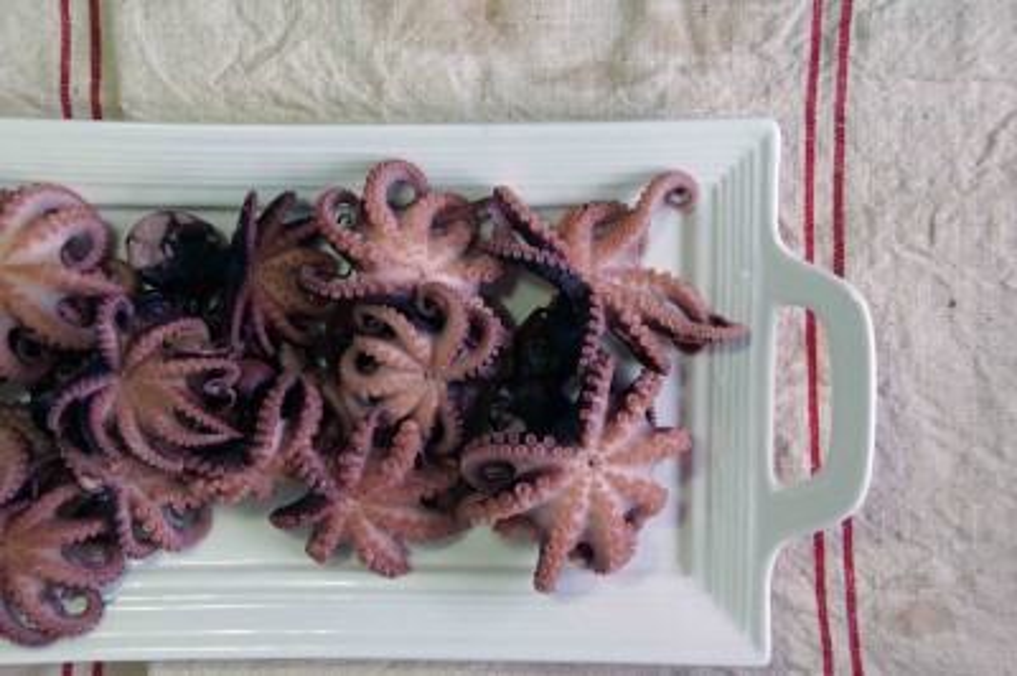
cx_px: 508
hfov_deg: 29.9
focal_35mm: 68
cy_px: 338
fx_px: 1905
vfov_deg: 20.1
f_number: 5.6
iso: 800
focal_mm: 45
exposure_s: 1/100
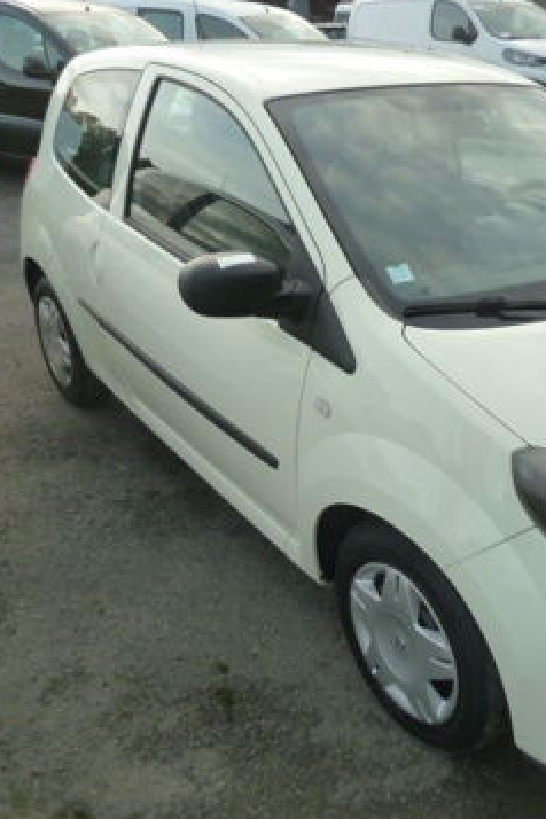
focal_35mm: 35
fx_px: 796
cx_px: 445
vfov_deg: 54.4
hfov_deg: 36.4
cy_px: 408
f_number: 4
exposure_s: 1/125
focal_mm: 4.1
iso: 125
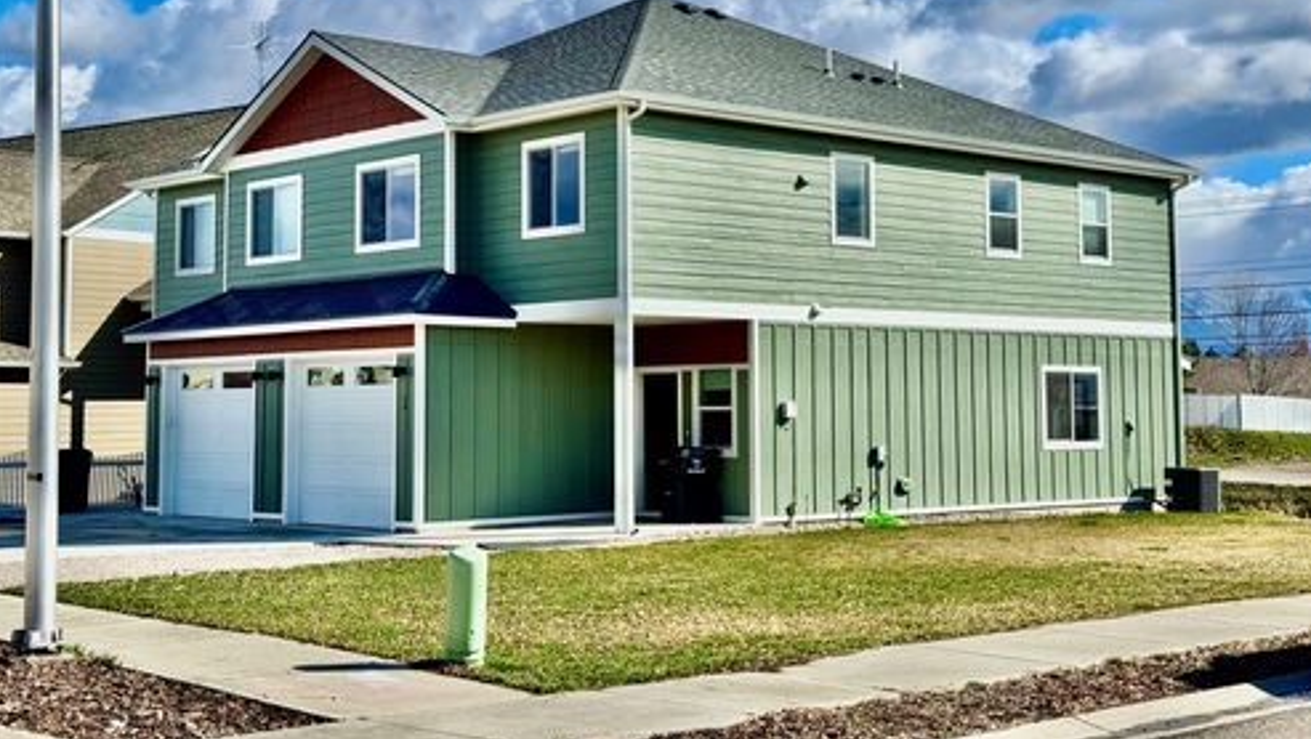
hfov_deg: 39.1
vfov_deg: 22.6
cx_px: 654
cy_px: 249
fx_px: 1844
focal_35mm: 53
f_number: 1.78
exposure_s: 1/3425
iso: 64
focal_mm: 6.76
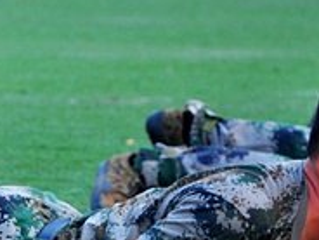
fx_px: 4548
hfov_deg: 4.0
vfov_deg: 3.0
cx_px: -75
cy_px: 257
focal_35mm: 494
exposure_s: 1/125
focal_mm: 105
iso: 200
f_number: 5.6
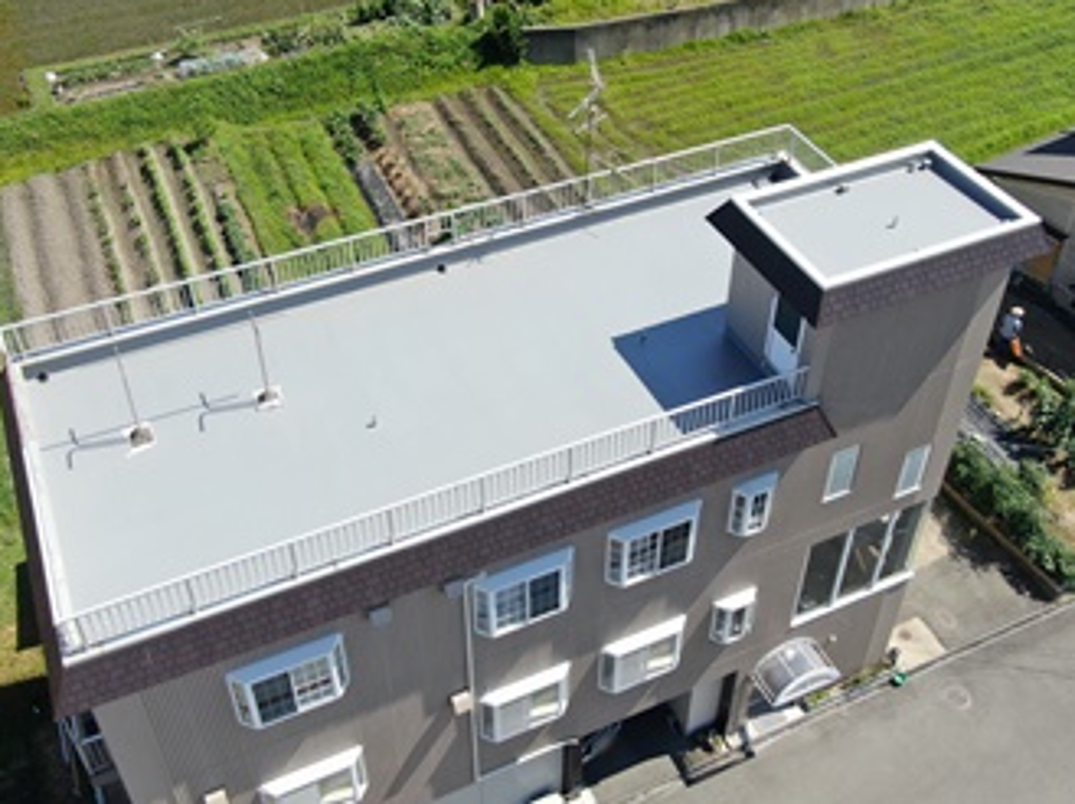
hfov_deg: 55.4
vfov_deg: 42.9
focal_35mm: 33
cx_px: 520
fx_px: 1024
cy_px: 409
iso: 110
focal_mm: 5.33
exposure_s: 1/800
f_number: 3.1
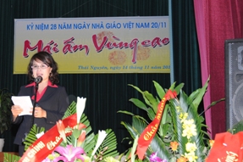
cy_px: 97
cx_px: 59
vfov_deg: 18.1
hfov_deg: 26.6
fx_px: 506
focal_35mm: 75
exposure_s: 1/60
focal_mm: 32
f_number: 5.6
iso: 400
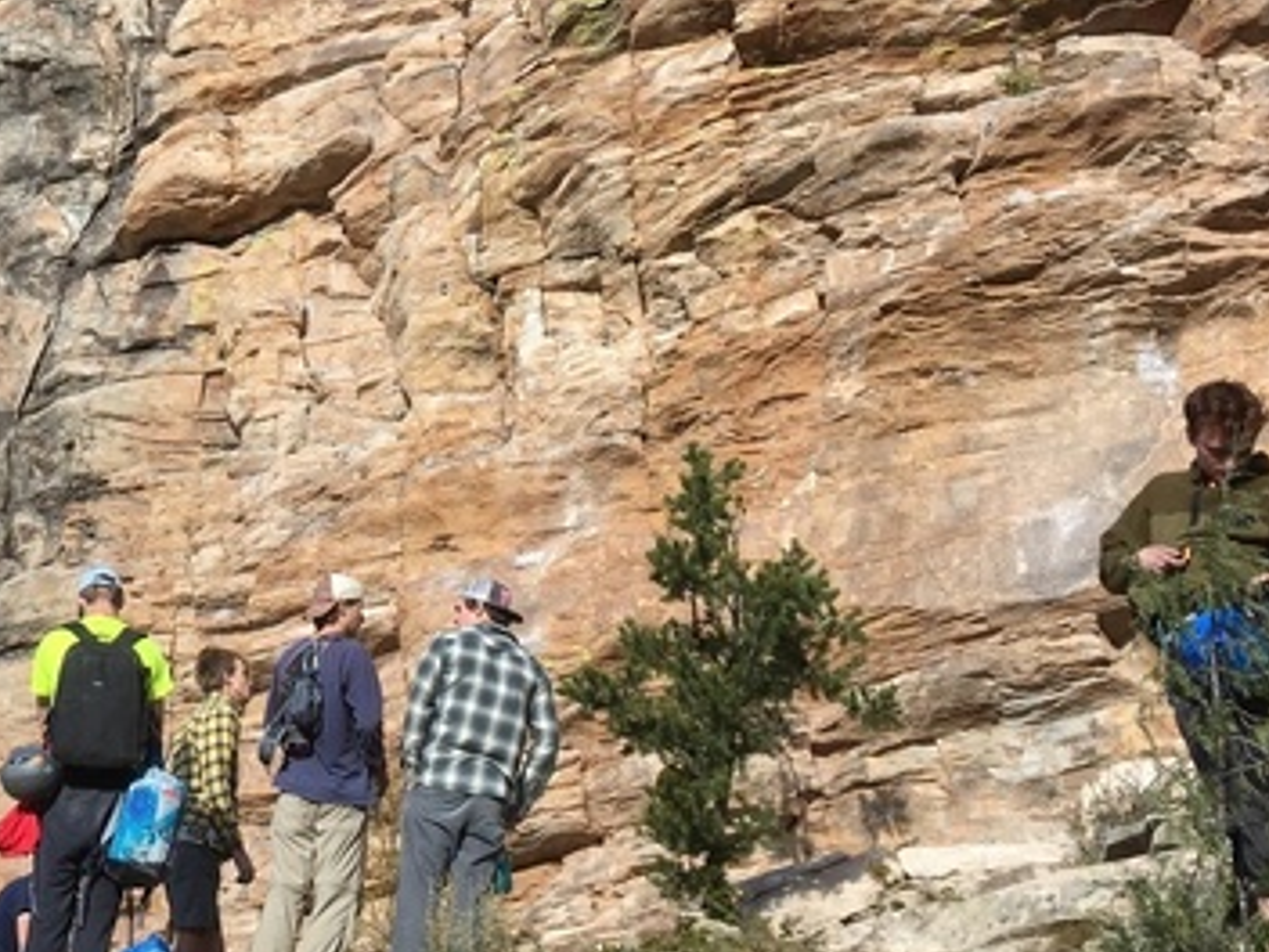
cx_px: 144
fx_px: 2420
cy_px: 83
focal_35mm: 66
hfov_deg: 28.3
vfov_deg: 21.7
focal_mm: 4.15
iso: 25
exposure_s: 1/651
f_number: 2.2
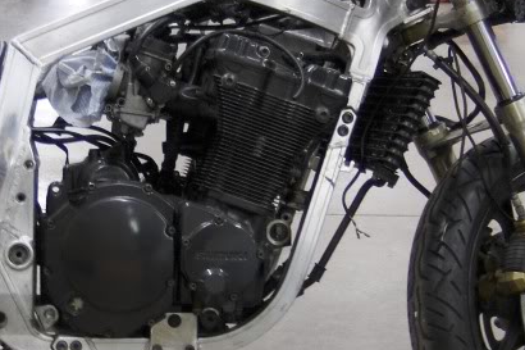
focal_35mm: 91
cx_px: 79
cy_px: 199
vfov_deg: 15.0
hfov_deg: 22.0
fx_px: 1326
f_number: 2.8
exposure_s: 1/12.5
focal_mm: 7.5
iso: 200
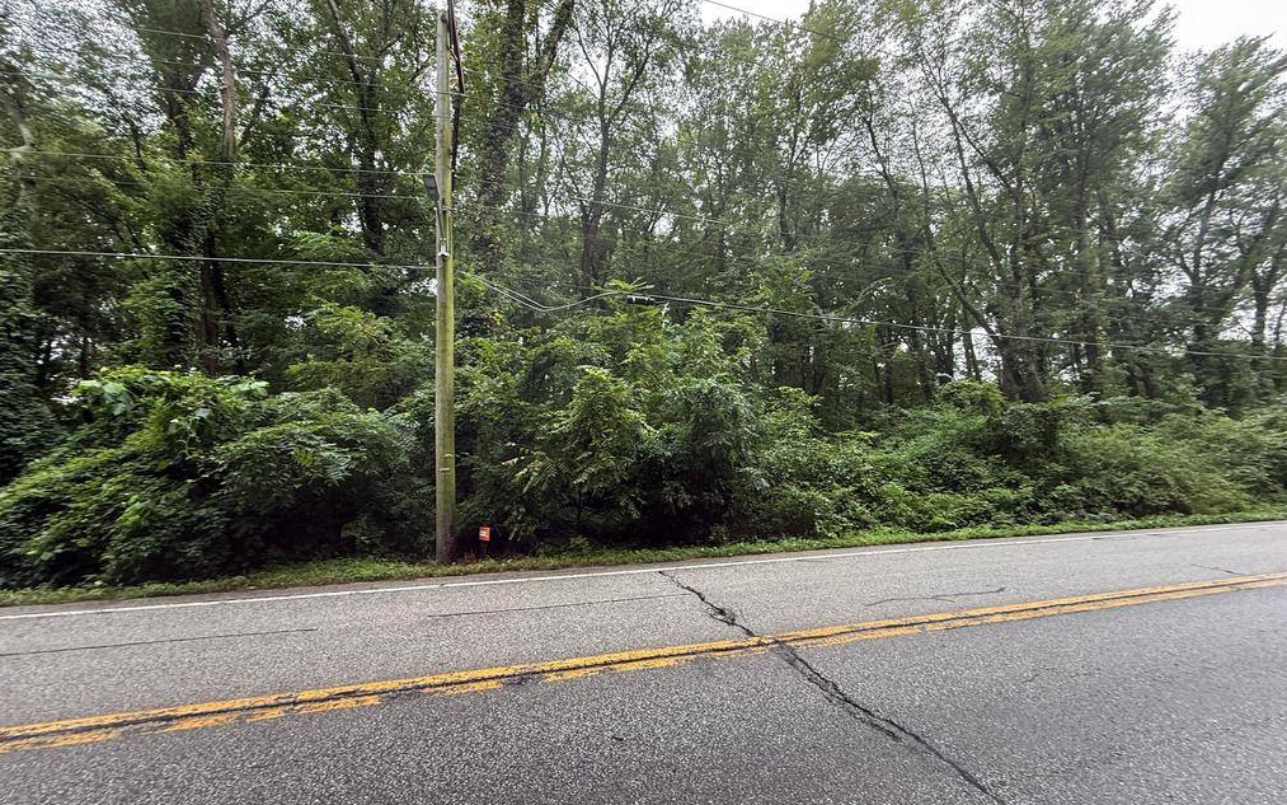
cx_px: 642
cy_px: 411
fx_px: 526
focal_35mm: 15
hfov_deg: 101.5
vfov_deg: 74.8
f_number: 2.2
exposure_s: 1/99
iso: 160
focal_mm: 2.22
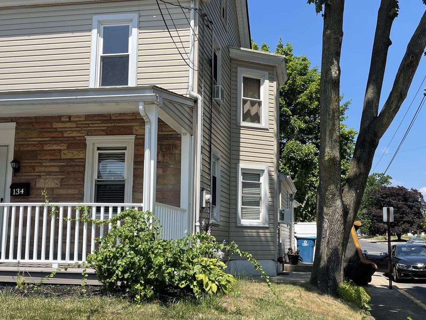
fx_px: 492
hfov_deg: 46.8
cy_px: 177
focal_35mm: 40
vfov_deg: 35.9
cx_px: 222
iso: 32
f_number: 1.6
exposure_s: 1/2882
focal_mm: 4.2
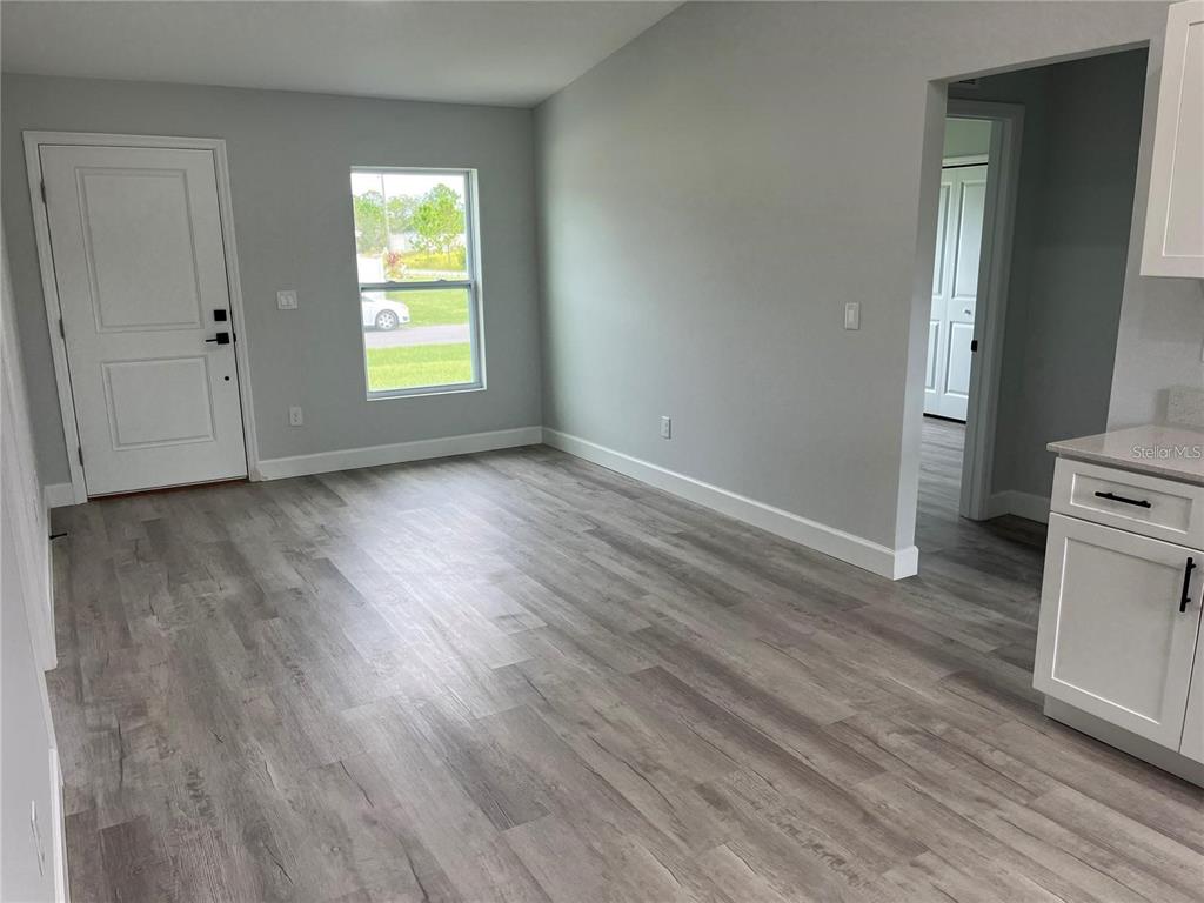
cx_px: 602
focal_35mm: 26
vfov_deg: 53.1
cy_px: 452
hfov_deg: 67.3
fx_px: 904
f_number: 1.6
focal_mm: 5.1
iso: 40
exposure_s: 1/120
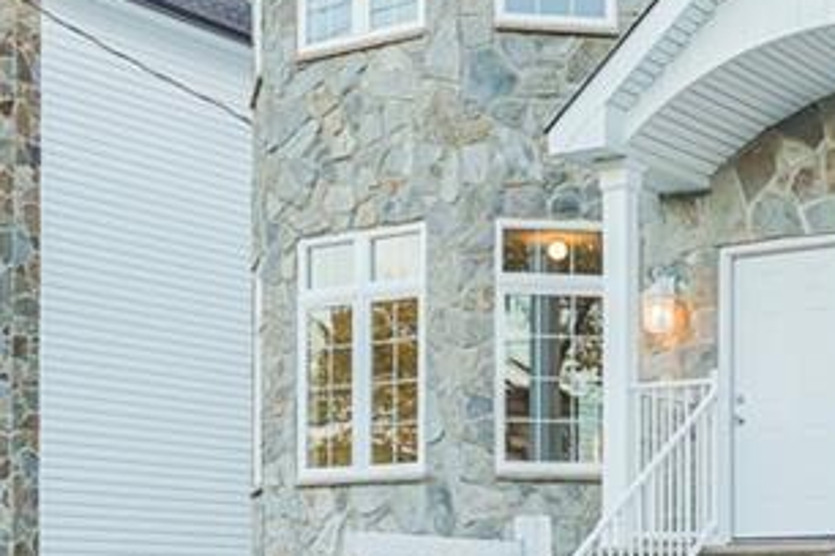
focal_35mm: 79
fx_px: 1825
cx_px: 434
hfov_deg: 25.8
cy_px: 368
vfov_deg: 17.3
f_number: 4.5
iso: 100
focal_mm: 23.5
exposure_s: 1/40
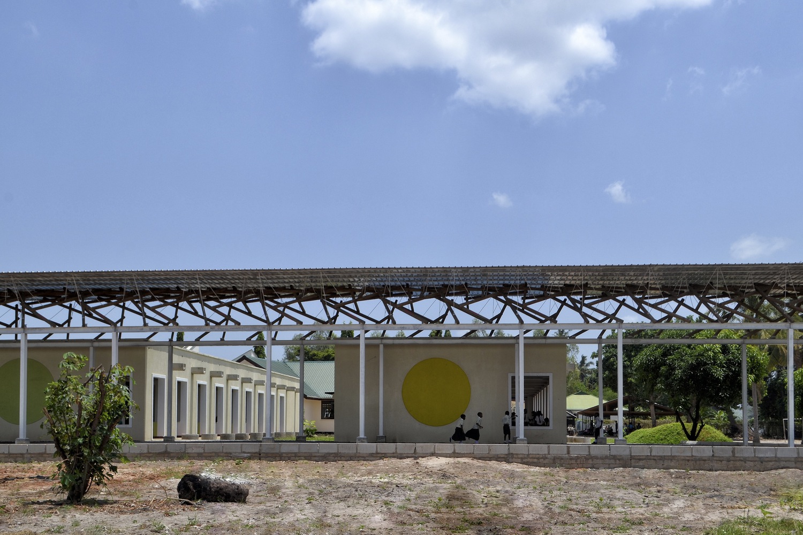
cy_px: 268
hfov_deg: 46.4
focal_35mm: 42
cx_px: 402
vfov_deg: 31.9
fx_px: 937
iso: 100
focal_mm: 28
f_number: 11
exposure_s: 1/160
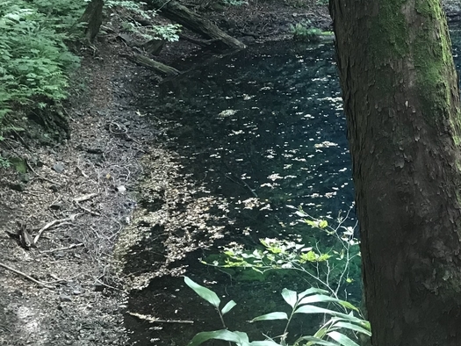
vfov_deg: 22.2
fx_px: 853
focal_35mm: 64
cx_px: 502
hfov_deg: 27.7
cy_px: 11
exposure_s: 1/30
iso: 32
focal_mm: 3.99
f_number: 1.8
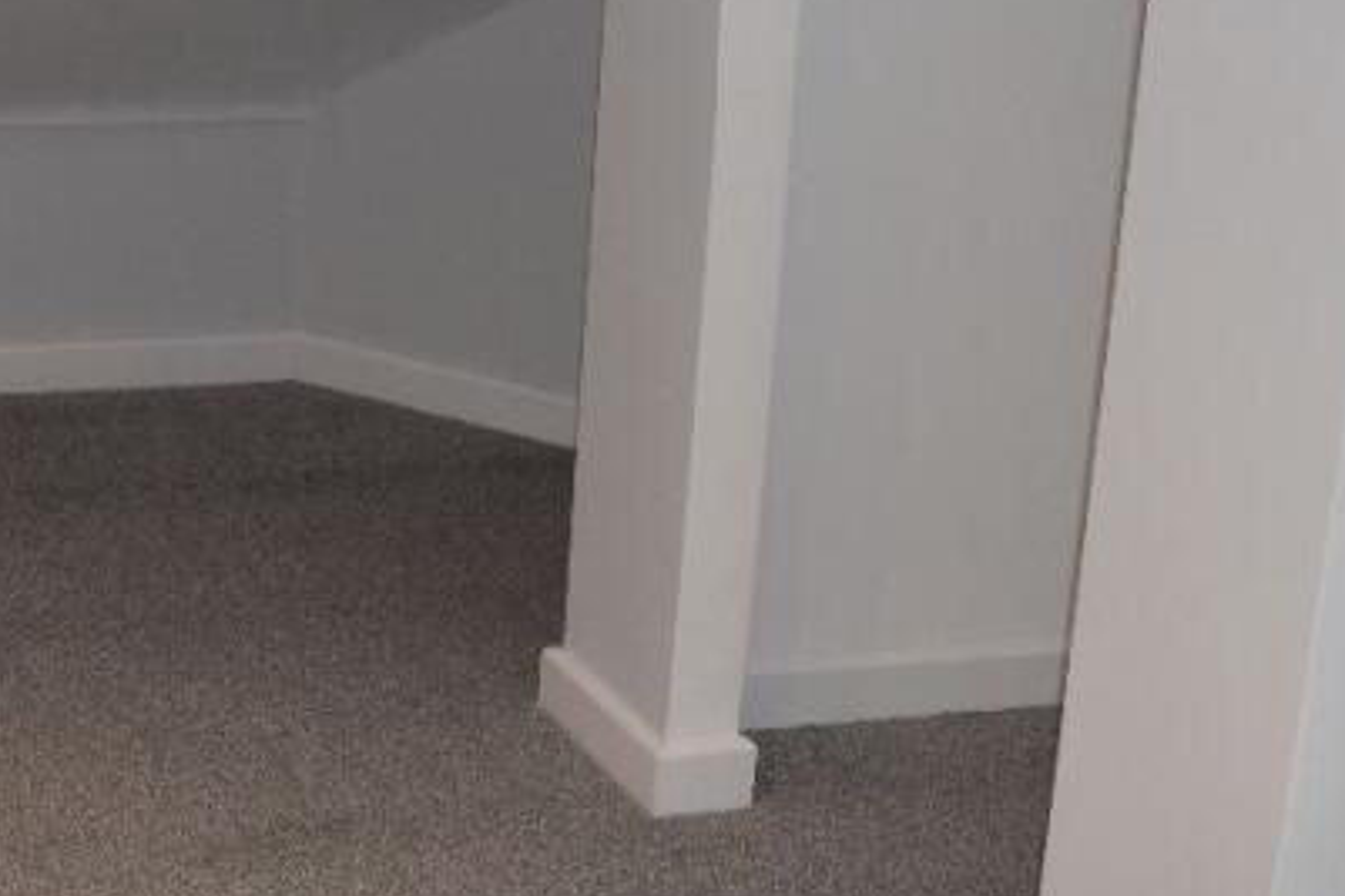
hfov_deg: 28.0
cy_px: 426
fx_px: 2577
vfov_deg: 19.7
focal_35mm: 69
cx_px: 91
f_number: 5
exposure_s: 1/100
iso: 800
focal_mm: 18
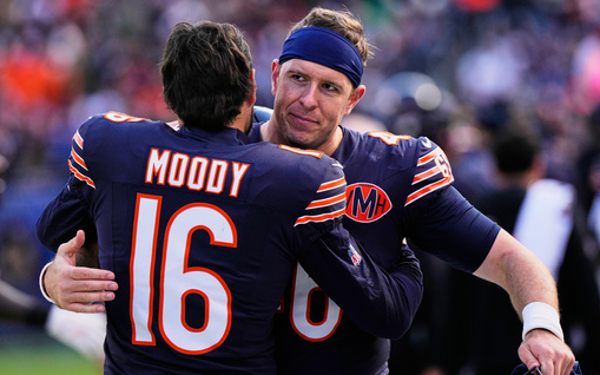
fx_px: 6704
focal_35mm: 410
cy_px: 179
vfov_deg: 3.2
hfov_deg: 5.1
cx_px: 301
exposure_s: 1/2000
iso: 400
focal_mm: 400
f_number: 4
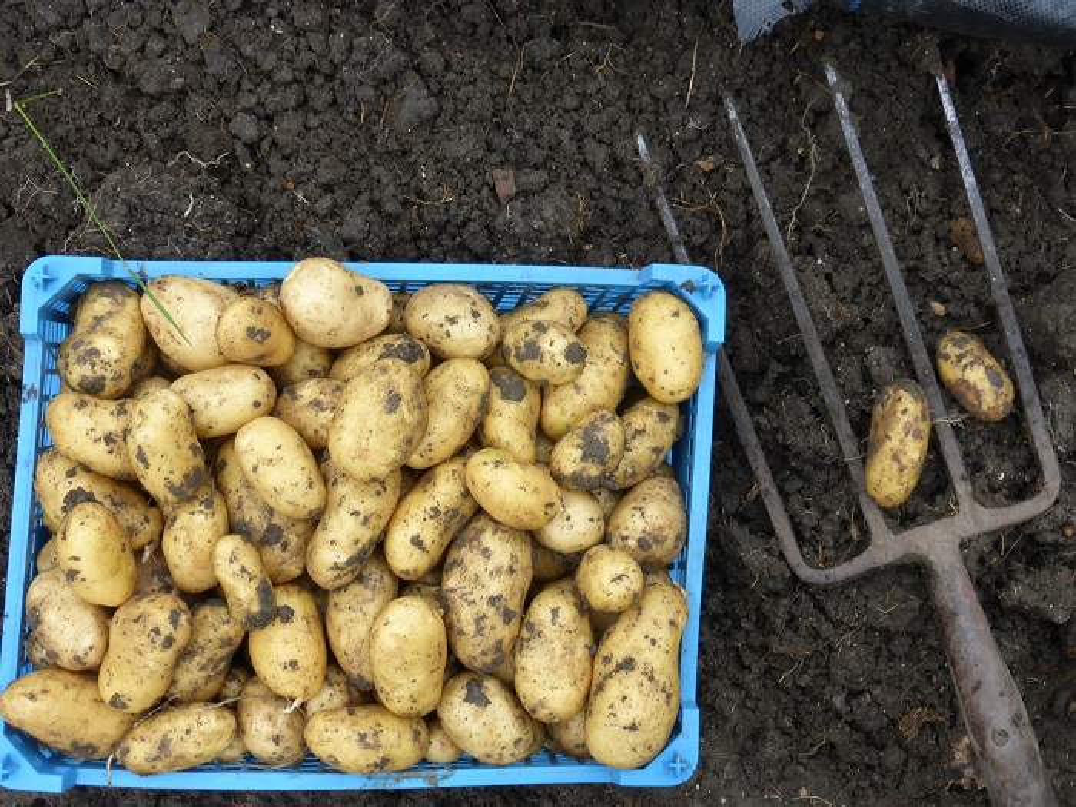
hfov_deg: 35.5
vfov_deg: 27.0
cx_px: 538
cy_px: 404
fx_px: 1679
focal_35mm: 54
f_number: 4.6
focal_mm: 9.7
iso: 160
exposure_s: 1/60
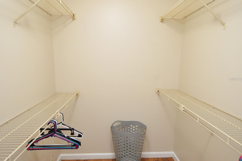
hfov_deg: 86.9
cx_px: 115
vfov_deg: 64.5
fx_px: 128
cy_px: 79
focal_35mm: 19
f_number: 4
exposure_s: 1/60
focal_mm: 12
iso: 1000
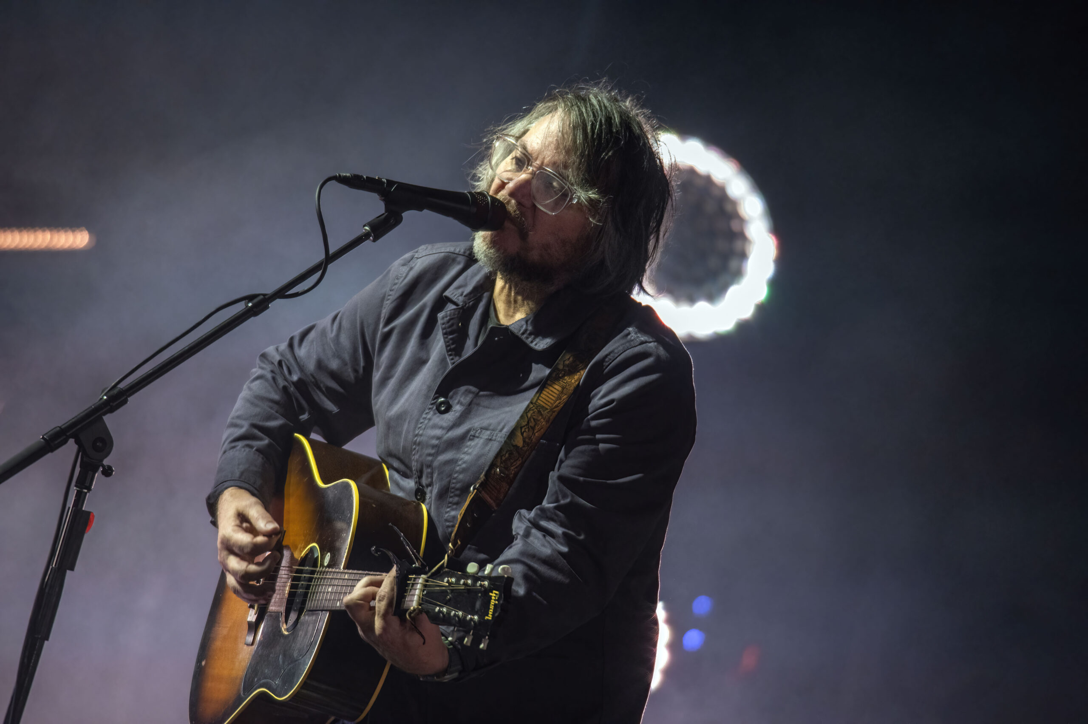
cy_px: 362
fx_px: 18120
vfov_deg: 2.3
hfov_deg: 3.4
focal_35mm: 600
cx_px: 544
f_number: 6.3
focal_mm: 600
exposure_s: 1/320
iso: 3200
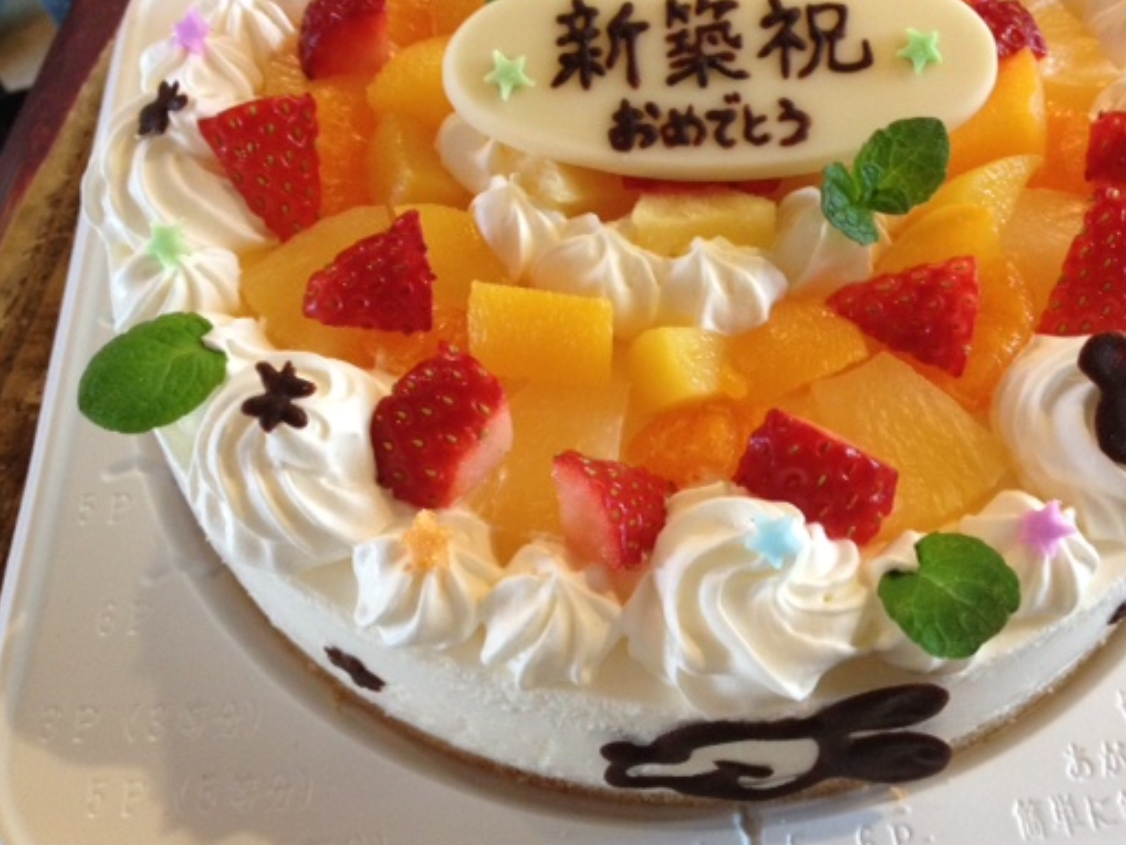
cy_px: 332
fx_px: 1432
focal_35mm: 44
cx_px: 650
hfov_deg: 42.8
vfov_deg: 32.8
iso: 250
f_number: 2.4
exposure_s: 1/20
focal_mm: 4.28
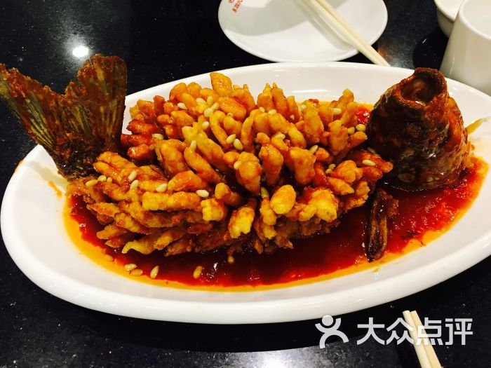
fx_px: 411
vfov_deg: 48.2
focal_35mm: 29
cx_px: 246
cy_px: 184
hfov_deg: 61.7
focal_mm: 4.15
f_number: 2.2
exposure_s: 1/33
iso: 160
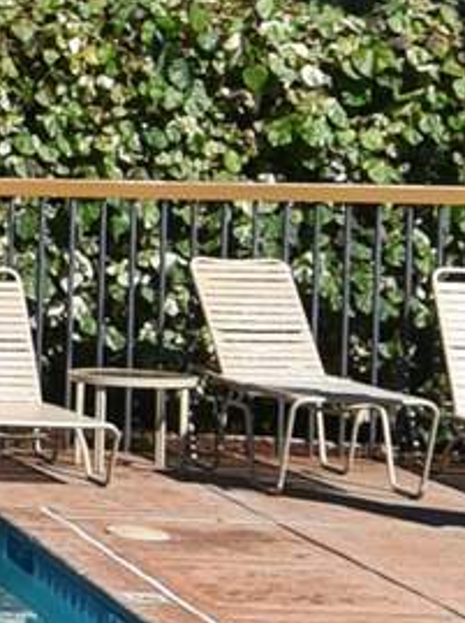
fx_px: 3555
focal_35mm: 198
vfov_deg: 10.0
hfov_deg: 6.6
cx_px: -1041
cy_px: 171
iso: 100
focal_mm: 18
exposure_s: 1/200
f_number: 14
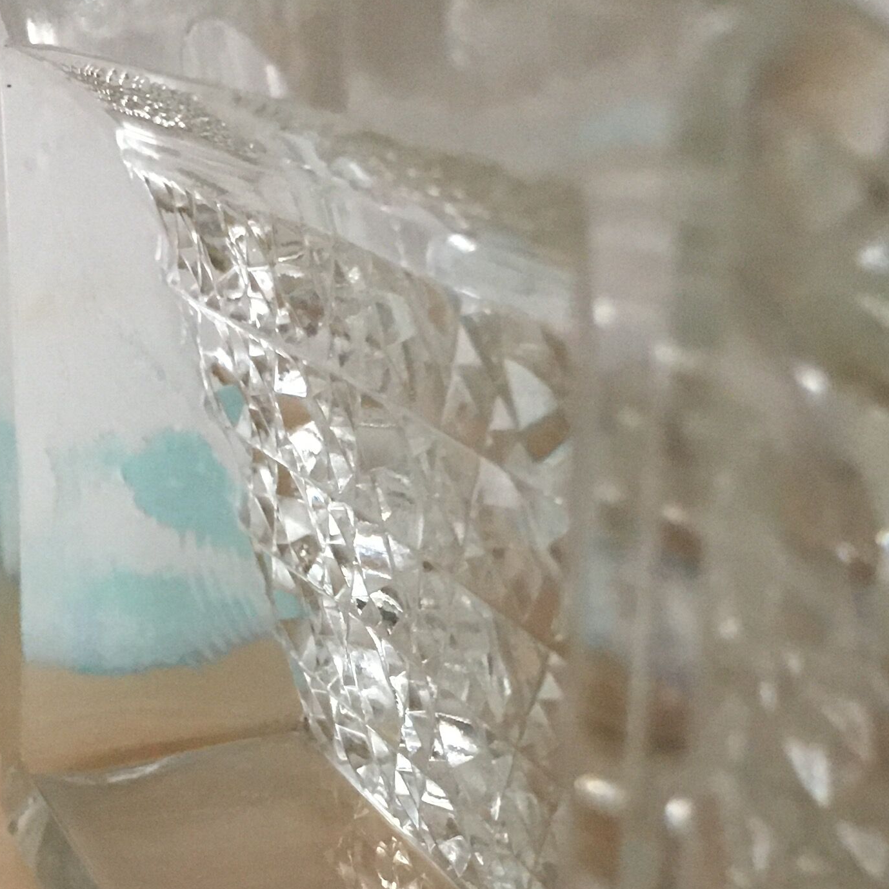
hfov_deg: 23.1
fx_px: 2179
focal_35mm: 75
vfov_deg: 22.6
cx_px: 460
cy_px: 779
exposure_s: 1/25
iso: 200
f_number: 2.2
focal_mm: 4.15
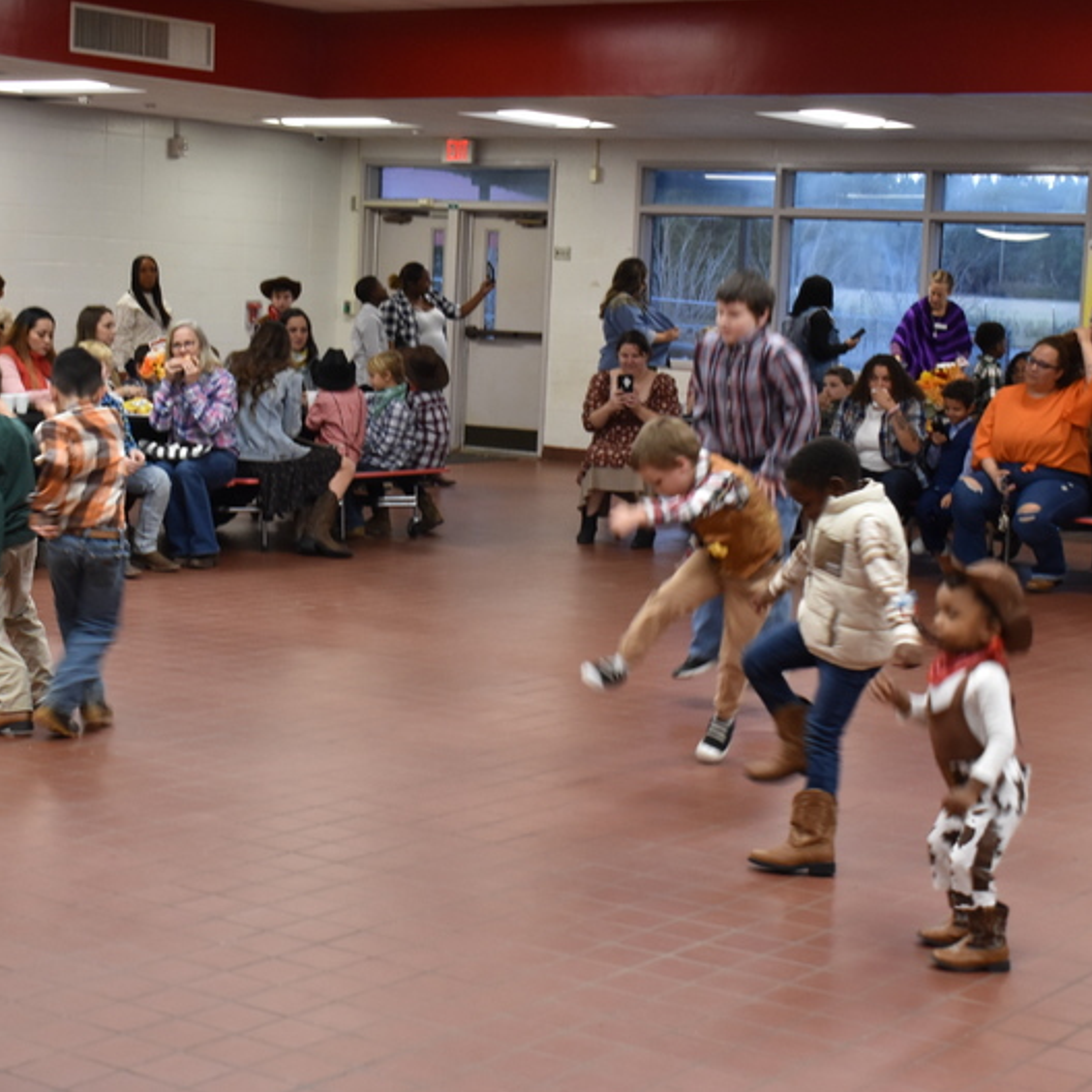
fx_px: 2414
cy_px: 546
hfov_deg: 25.5
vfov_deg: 25.5
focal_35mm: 68
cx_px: 546
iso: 1250
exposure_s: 1/60
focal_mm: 35
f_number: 7.1
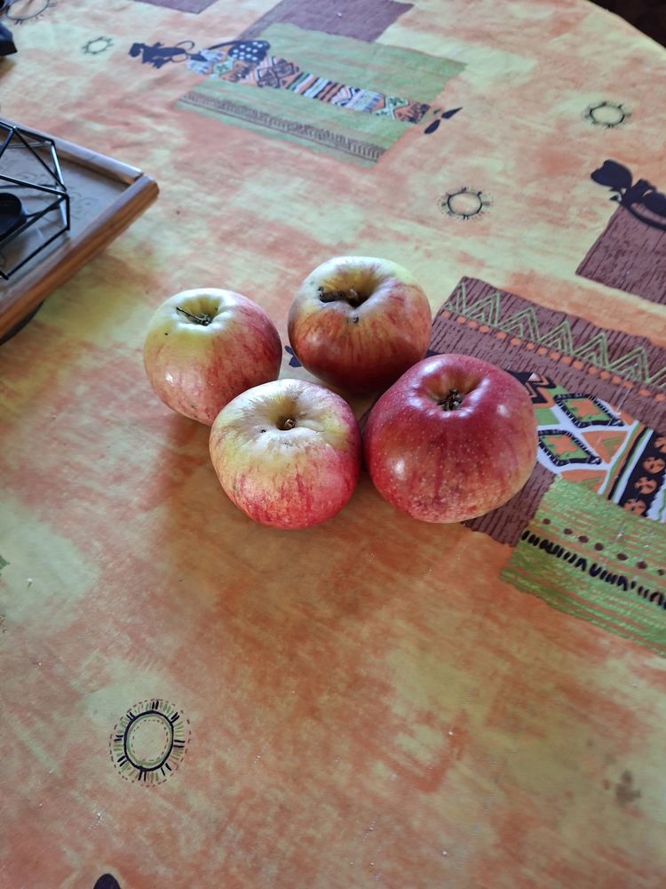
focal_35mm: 23
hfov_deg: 58.9
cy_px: 444
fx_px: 590
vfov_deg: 73.9
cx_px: 333
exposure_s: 1/50
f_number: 1.8
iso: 250
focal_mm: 5.54
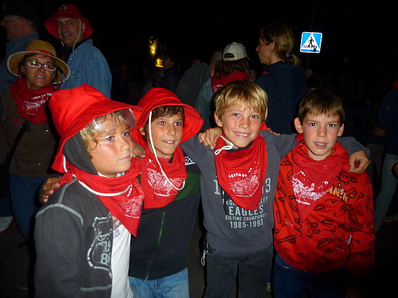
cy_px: 149
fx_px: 287
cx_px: 199
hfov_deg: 69.4
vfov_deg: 54.9
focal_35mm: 25
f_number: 3.3
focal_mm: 4.1
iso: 100
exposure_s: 1/125
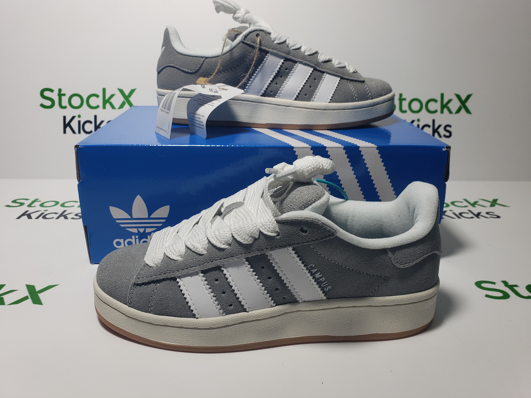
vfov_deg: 51.3
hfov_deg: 65.3
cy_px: 194
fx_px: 414
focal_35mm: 27
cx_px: 268
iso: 50
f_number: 2.4
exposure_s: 1/251
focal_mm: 4.3
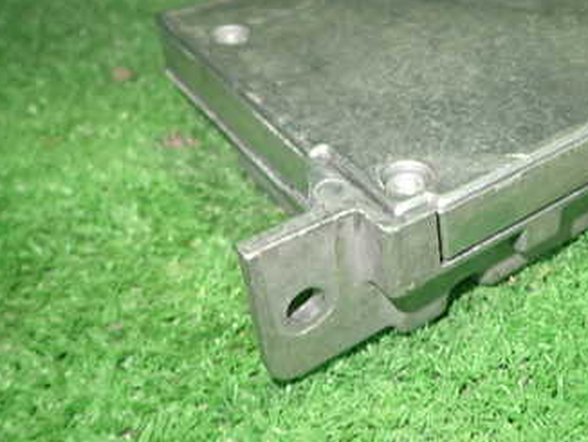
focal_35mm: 46
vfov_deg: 31.2
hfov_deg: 38.6
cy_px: 126
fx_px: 782
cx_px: 519
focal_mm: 4.5
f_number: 2
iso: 320
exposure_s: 1/30
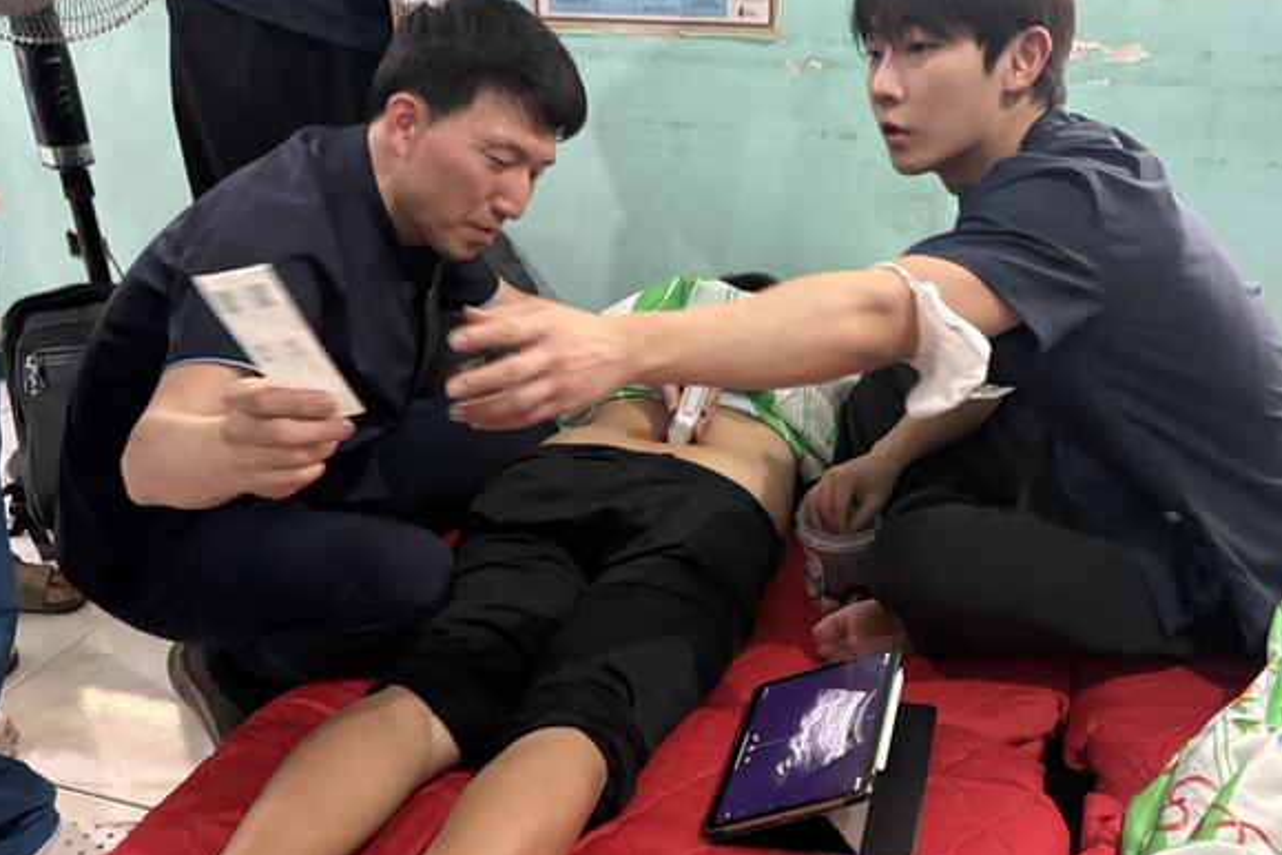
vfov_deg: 46.4
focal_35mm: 28
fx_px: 997
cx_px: 653
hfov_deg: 65.5
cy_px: 408
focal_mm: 5.96
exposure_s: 1/40
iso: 500
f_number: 1.6
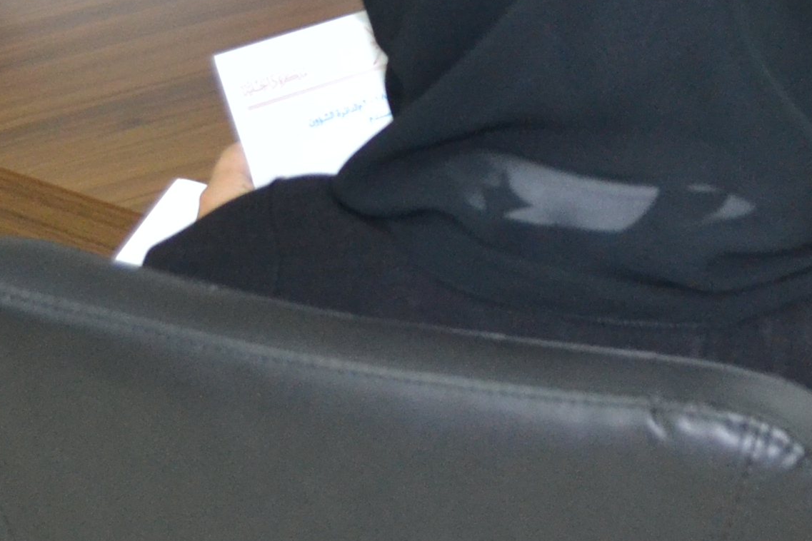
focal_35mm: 158
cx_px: 1046
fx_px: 3563
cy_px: -31
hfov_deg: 12.6
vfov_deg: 8.6
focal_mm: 26
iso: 1400
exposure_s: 1/60
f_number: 4.2
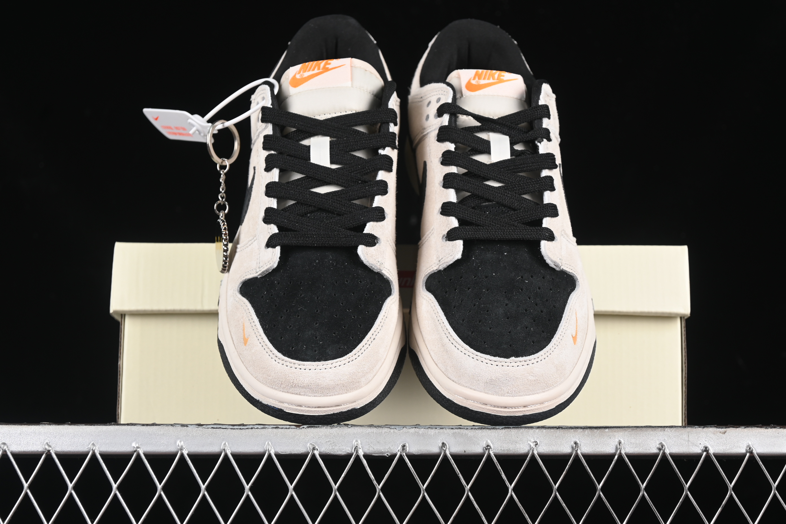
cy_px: 262
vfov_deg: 18.2
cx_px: 393
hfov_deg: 27.0
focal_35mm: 75
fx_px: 1637
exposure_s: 1/60
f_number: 6.3
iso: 160
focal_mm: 50
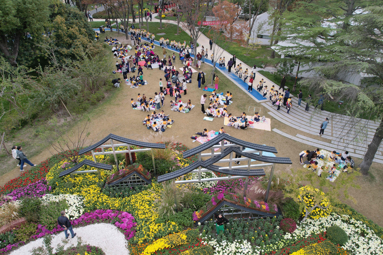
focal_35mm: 22
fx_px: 234
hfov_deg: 78.6
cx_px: 192
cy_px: 128
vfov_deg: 57.2
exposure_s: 1/640
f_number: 2.8
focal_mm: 8.38
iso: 100
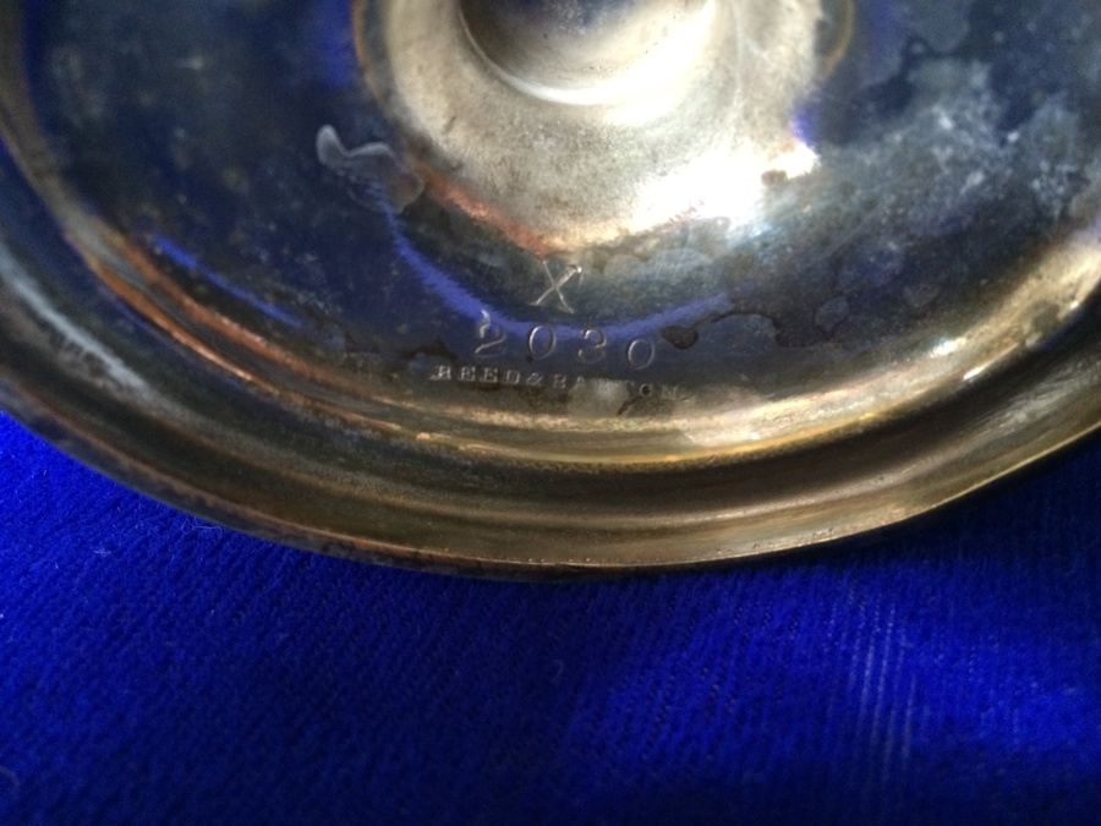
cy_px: 413
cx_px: 550
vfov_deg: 46.8
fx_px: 954
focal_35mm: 30
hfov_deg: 60.0
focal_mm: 4.12
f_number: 2.2
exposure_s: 1/20
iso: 320
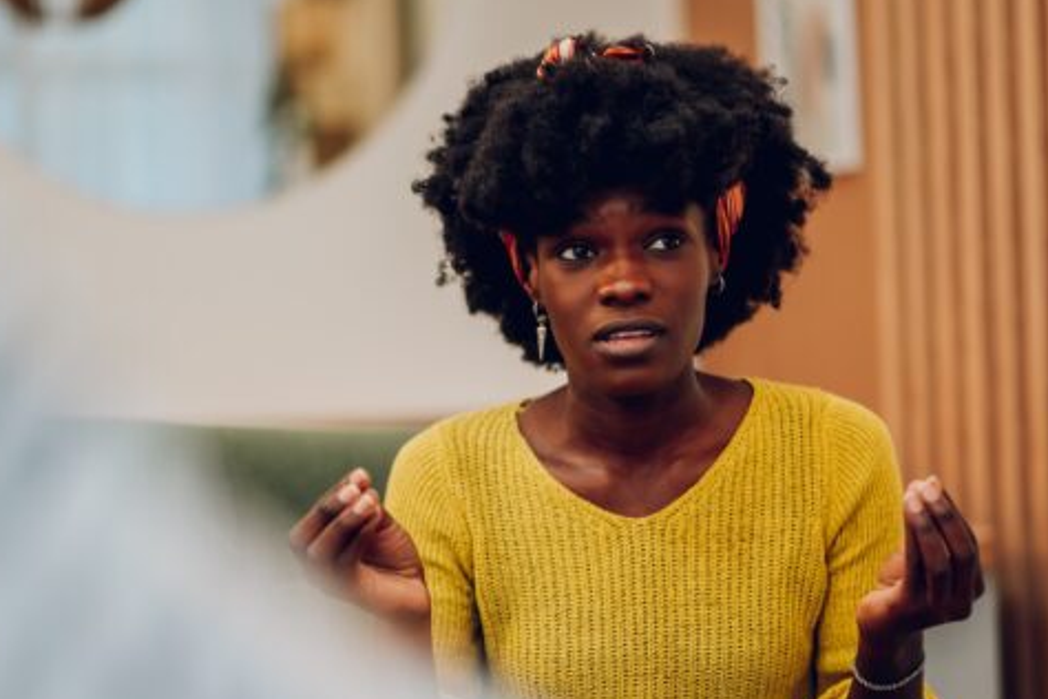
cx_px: 591
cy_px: 447
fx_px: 3260
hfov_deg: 18.3
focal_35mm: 112
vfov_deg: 12.2
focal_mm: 85
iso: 320
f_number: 1.8
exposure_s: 1/200
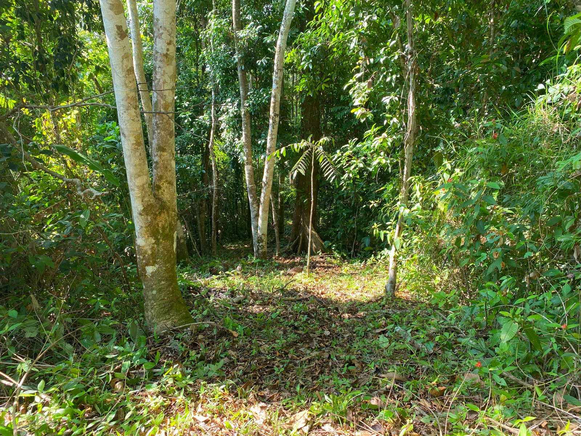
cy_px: 218
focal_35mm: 26
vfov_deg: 53.1
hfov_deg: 67.3
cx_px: 290
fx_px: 436
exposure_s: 1/122
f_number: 1.8
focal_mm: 4.25
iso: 40
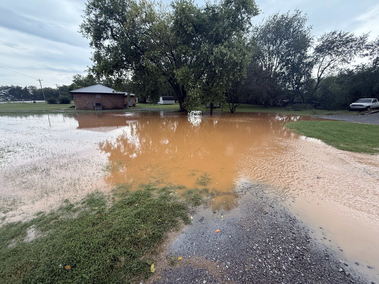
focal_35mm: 14
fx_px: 153
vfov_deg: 85.7
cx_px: 190
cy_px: 142
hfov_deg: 102.1
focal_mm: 2.22
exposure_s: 1/99
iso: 125
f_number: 2.2
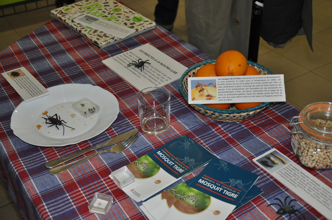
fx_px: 470
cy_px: 110
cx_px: 166
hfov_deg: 38.9
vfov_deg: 26.4
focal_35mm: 51
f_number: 4.2
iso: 800
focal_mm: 34
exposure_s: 1/60
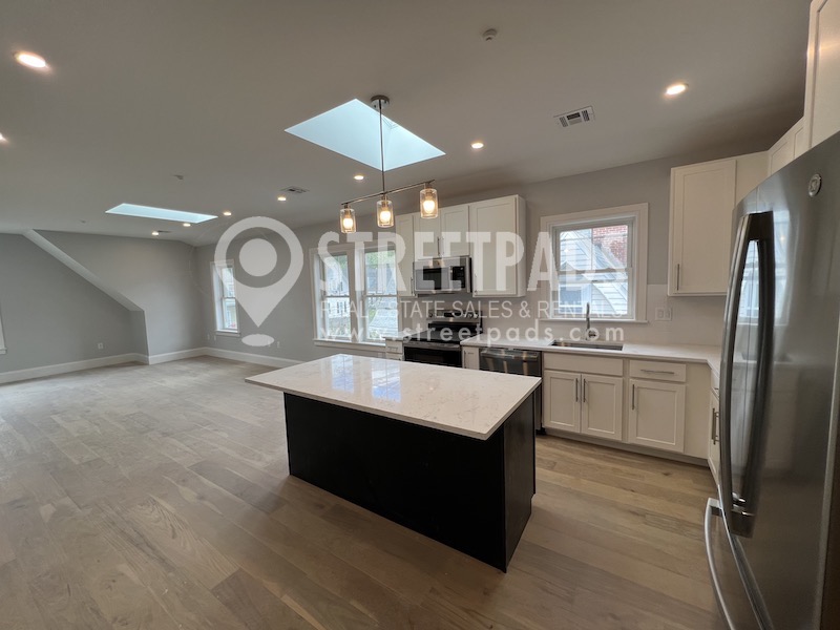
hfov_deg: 106.2
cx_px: 420
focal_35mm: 13
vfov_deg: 89.9
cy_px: 315
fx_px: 315
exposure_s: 1/120
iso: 32
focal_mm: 1.57
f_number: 1.8
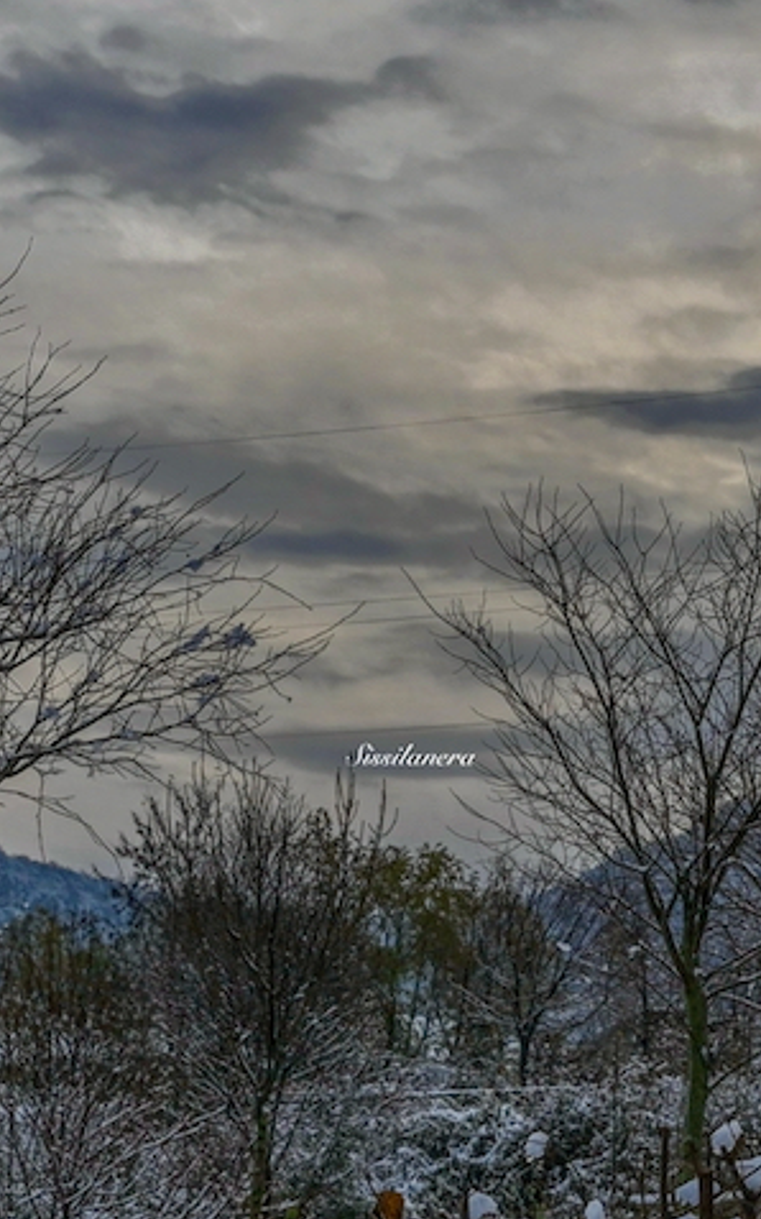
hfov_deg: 11.1
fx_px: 3817
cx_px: 1042
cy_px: 210
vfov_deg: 17.9
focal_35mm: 115
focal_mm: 28
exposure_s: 1/500
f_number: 7.1
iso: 100
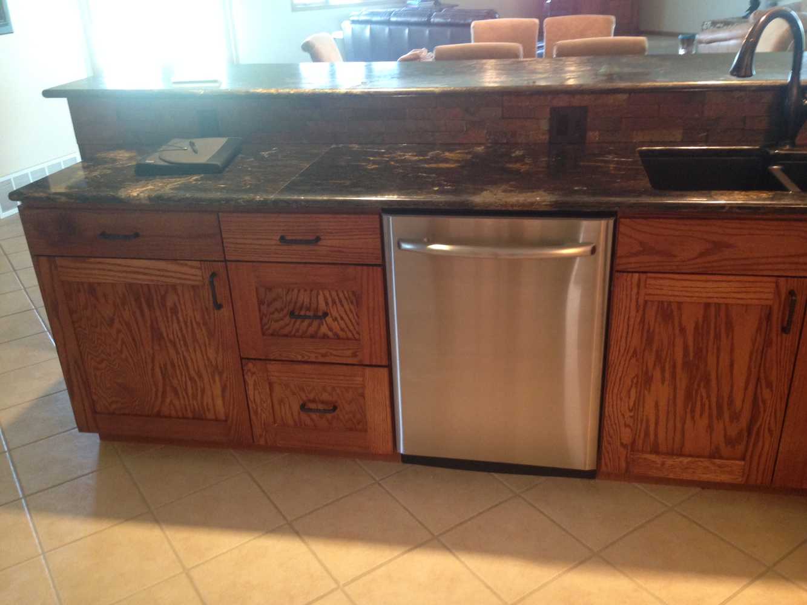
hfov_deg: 55.3
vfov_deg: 43.0
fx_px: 769
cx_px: 404
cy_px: 302
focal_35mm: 33
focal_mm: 4.12
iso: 200
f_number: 2.4
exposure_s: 1/20
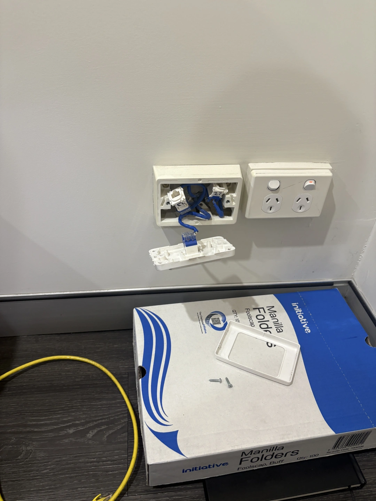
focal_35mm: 26
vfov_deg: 67.3
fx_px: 377
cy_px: 250
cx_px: 188
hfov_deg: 53.1
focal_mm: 5.96
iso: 125
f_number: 1.6
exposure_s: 1/50
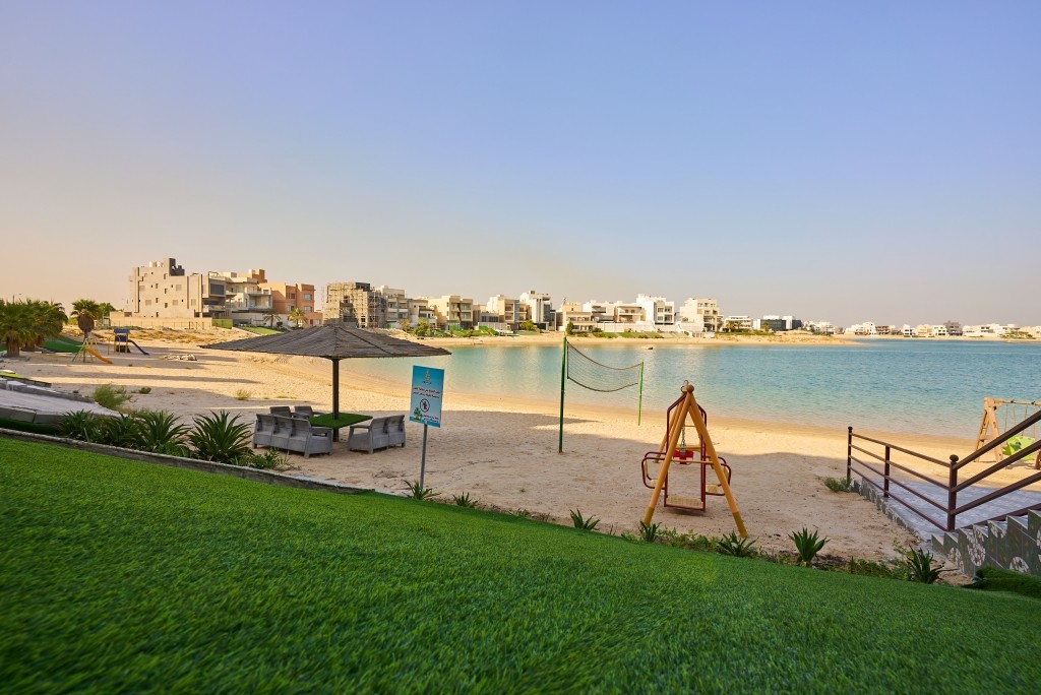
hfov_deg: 93.2
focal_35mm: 17
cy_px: 348
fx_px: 492
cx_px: 520
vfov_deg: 70.5
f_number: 9
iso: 100
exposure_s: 1/100
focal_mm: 17
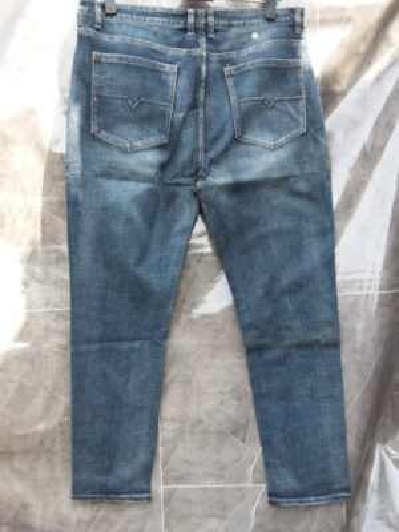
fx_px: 415
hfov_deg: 51.4
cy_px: 266
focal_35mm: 27
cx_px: 200
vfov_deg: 65.3
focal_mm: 2.91
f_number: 1.9
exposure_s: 1/227
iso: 40
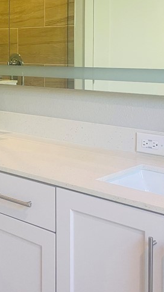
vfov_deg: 34.2
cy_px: 76
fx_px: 463
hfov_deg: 19.3
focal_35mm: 60
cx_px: -12
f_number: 1.6
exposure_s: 1/60
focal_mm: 4.2
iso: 100
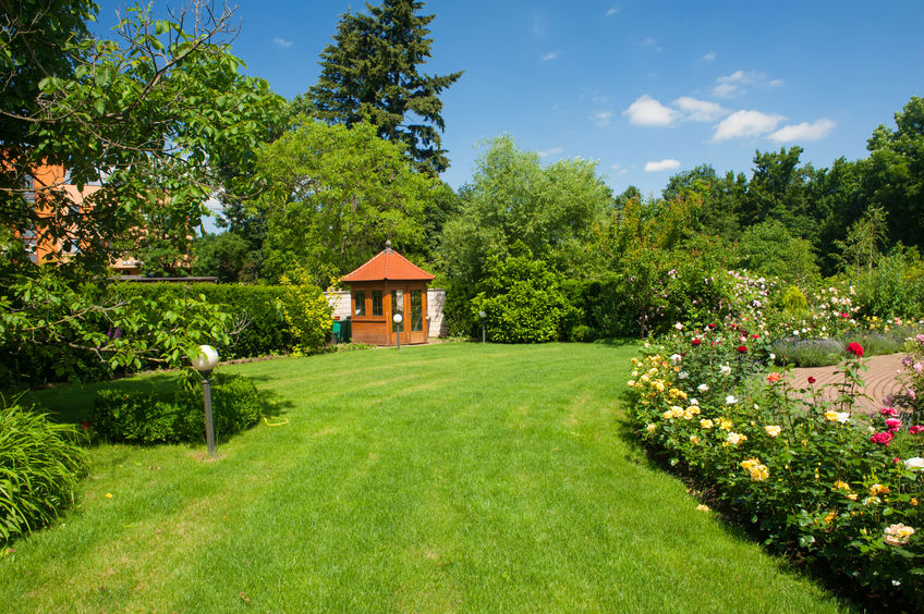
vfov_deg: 53.1
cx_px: 462
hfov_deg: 73.8
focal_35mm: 24
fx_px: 616
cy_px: 307
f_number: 13
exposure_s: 1/50
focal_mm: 24
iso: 200
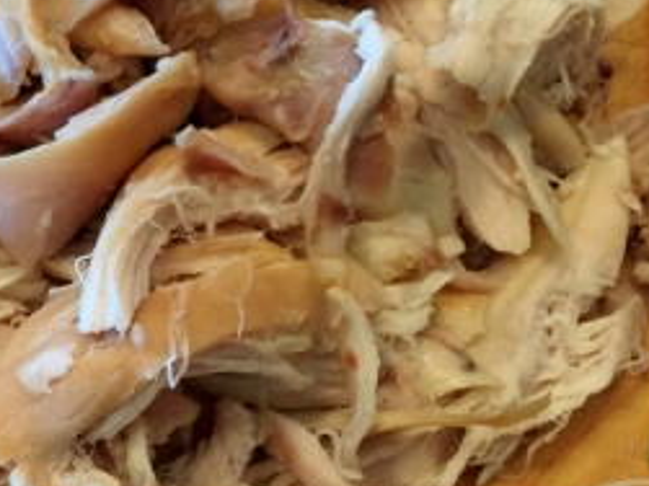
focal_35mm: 74
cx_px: -72
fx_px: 1387
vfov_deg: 19.4
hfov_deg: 24.5
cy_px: 455
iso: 50
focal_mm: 4.15
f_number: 2.2
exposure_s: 1/30
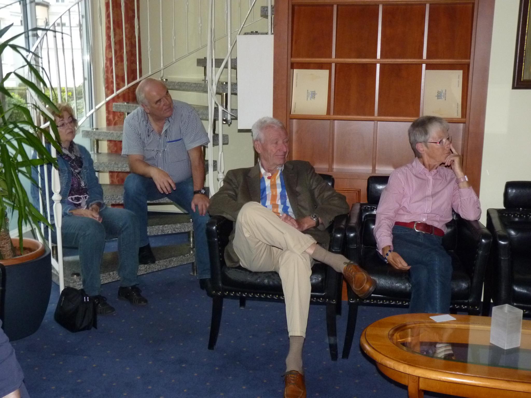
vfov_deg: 32.2
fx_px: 690
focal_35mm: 45
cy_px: 199
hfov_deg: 42.1
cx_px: 266
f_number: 3.2
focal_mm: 8
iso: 400
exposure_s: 1/13
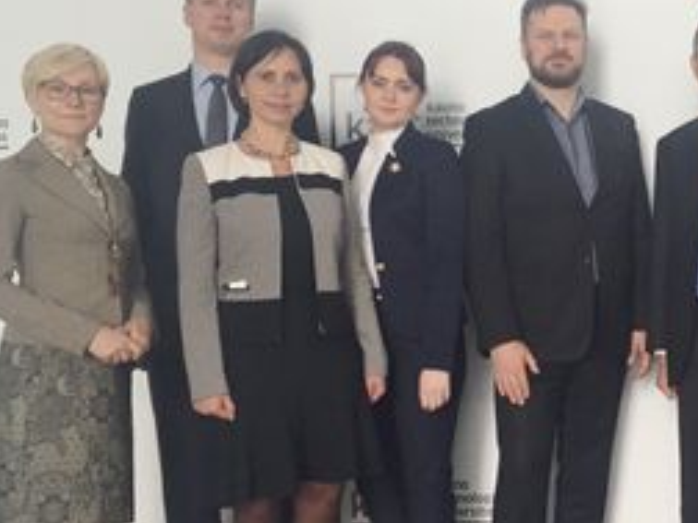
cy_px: 310
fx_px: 1391
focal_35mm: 69
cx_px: 717
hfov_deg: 26.5
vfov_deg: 21.3
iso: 40
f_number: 2.2
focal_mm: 4.15
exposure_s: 1/60
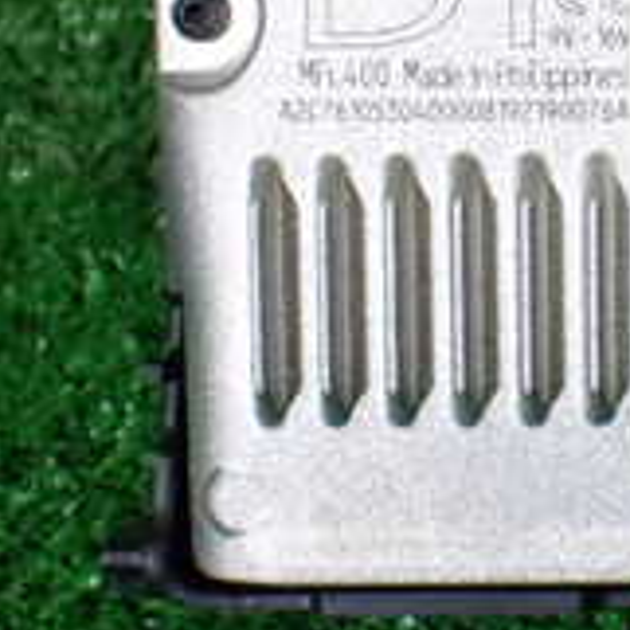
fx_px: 2038
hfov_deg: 17.1
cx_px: 669
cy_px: 86
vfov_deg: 17.4
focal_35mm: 99
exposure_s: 1/125
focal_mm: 5.4
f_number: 2.3
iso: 100
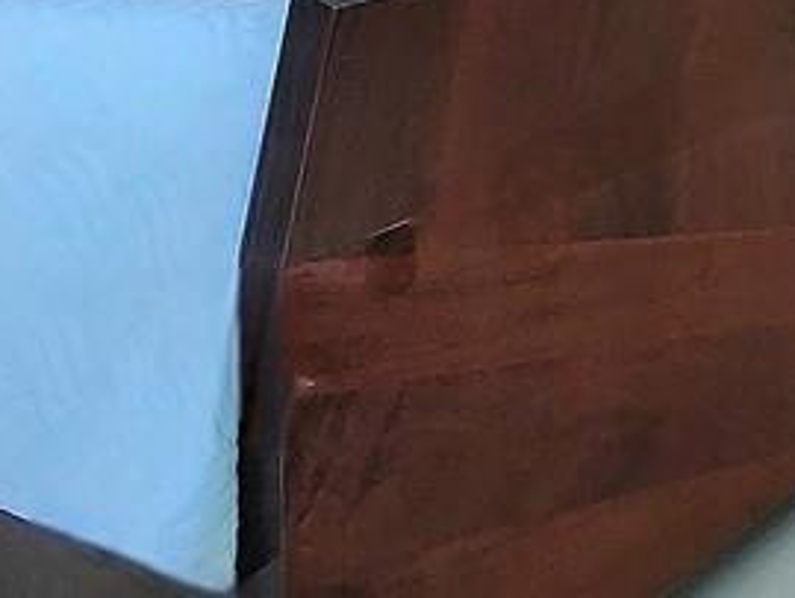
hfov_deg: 21.1
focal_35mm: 77
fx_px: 1770
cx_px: 1213
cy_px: -368
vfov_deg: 16.9
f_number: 2.2
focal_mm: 2.2
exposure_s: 1/120
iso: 50
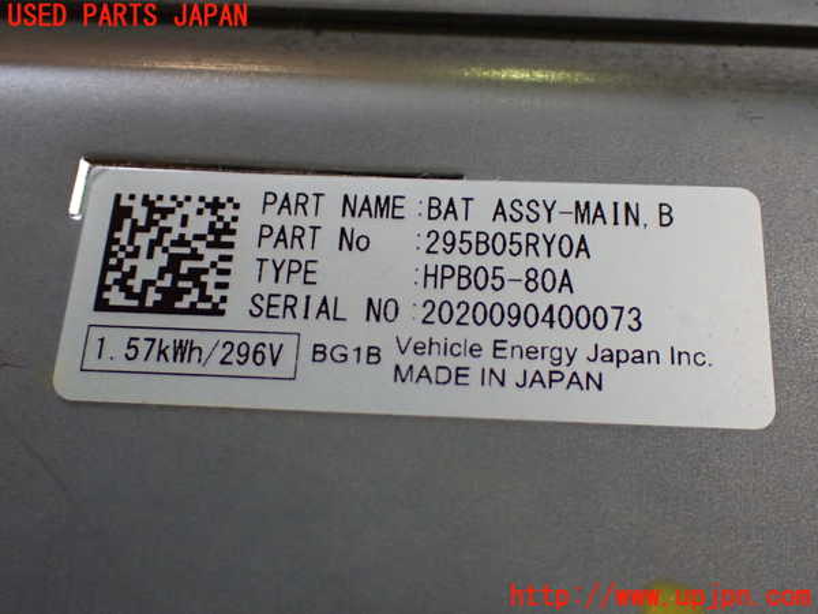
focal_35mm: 44
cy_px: 307
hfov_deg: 42.9
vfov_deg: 32.9
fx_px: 1040
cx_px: 409
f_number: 2.9
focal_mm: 7.84
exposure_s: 1/160
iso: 800
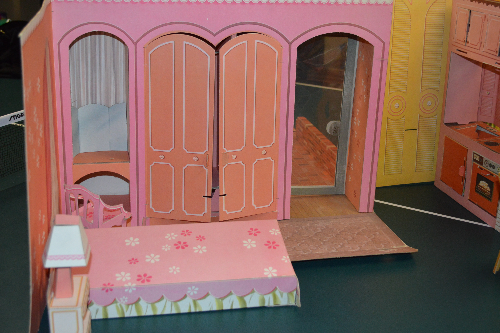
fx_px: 708
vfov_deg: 26.4
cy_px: 166
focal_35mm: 51
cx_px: 250
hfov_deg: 38.9
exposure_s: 1/60
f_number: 5
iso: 1600
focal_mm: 34
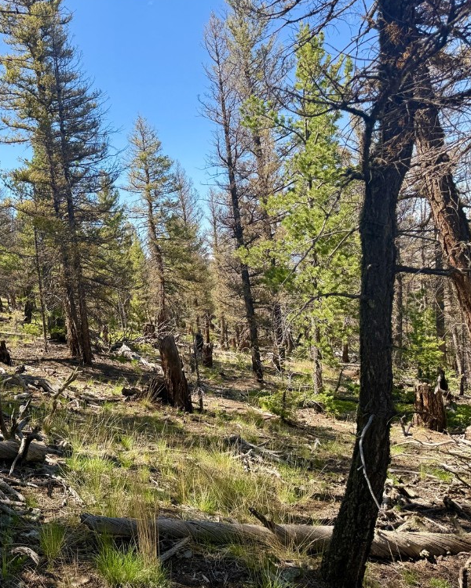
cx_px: 108
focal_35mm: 32
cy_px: 292
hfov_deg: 44.0
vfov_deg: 55.7
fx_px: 558
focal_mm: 6.76
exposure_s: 1/1211
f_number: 1.78
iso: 80
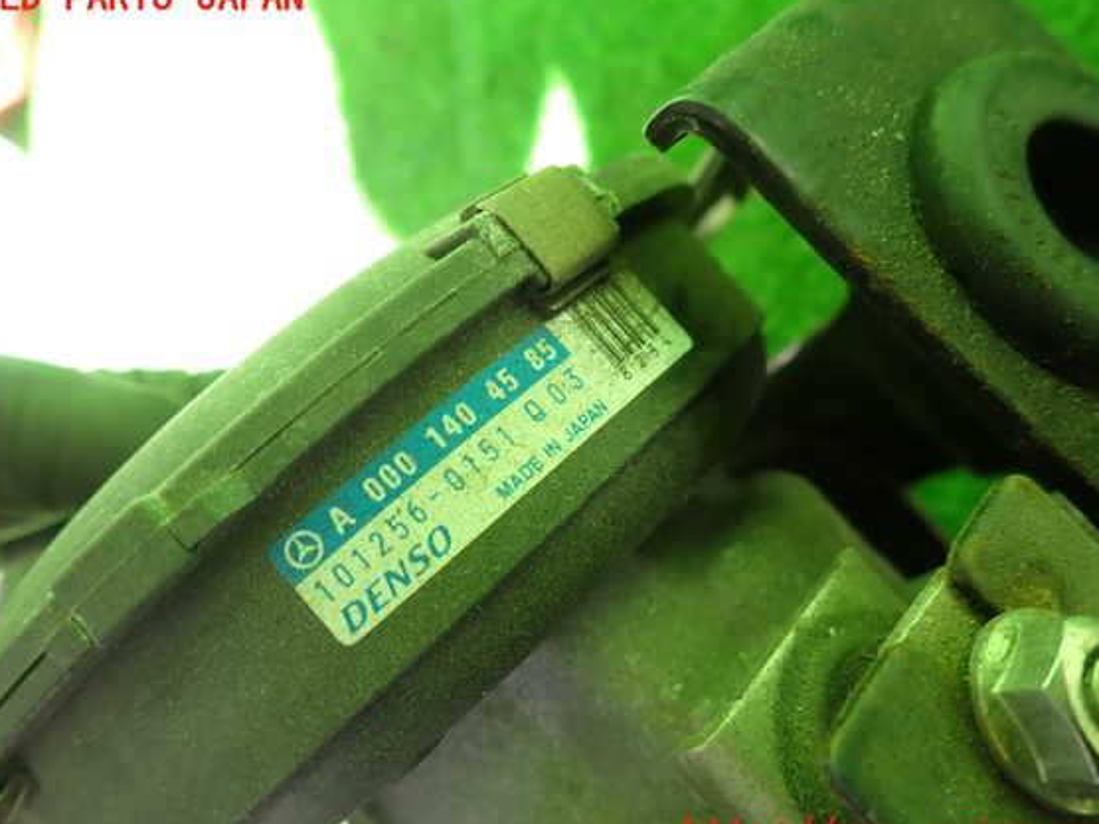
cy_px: 417
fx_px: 857
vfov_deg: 51.4
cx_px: 538
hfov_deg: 65.3
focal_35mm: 27
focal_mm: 4.5
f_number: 2
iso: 100
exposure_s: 1/80
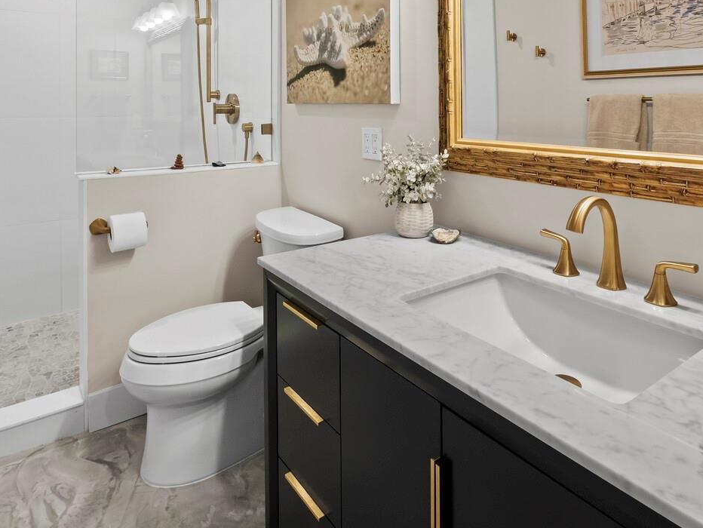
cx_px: 372
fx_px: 488
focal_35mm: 24
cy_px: 112
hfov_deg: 71.5
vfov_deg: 53.4
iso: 320
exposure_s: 1/1.67
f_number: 13
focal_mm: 7
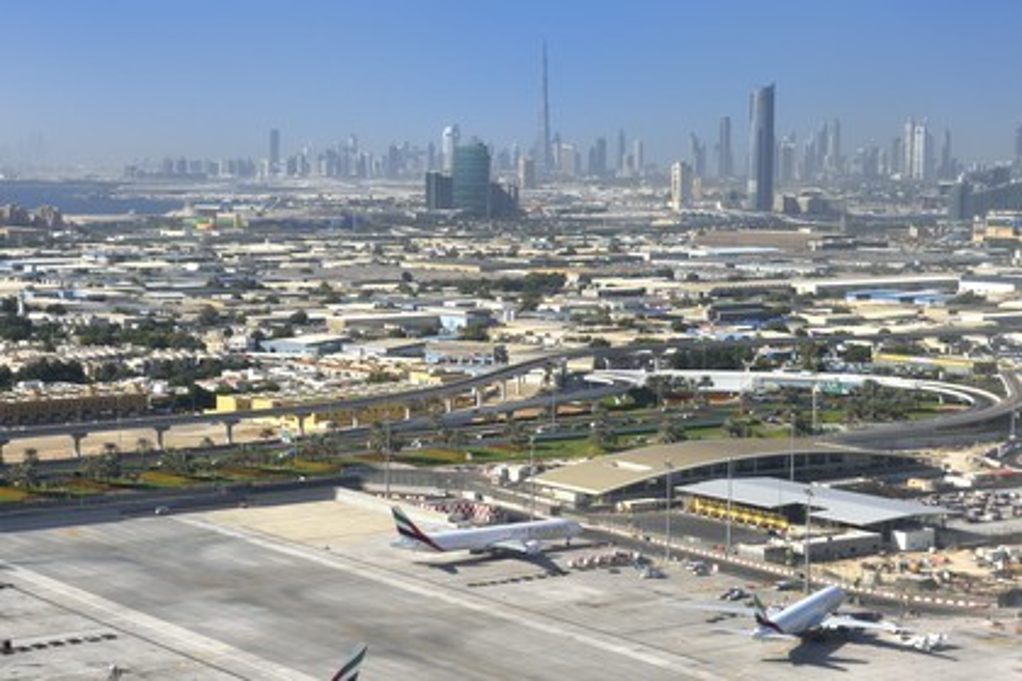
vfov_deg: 19.5
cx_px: 511
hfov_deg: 28.8
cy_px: 340
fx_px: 1987
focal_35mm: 70
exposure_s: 1/1000
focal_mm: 70
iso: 200
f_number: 6.3
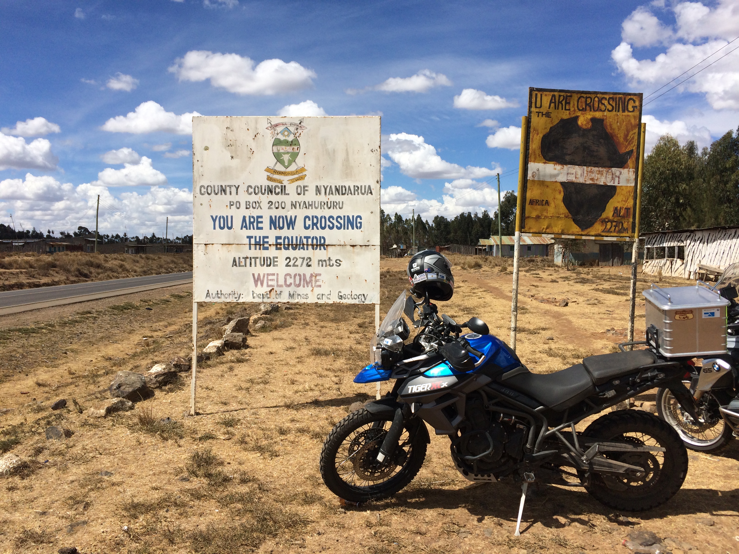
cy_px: 277
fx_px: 619
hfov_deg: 61.7
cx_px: 370
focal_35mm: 29
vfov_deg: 48.2
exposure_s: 1/3731
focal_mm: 4.15
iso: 32
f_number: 2.2
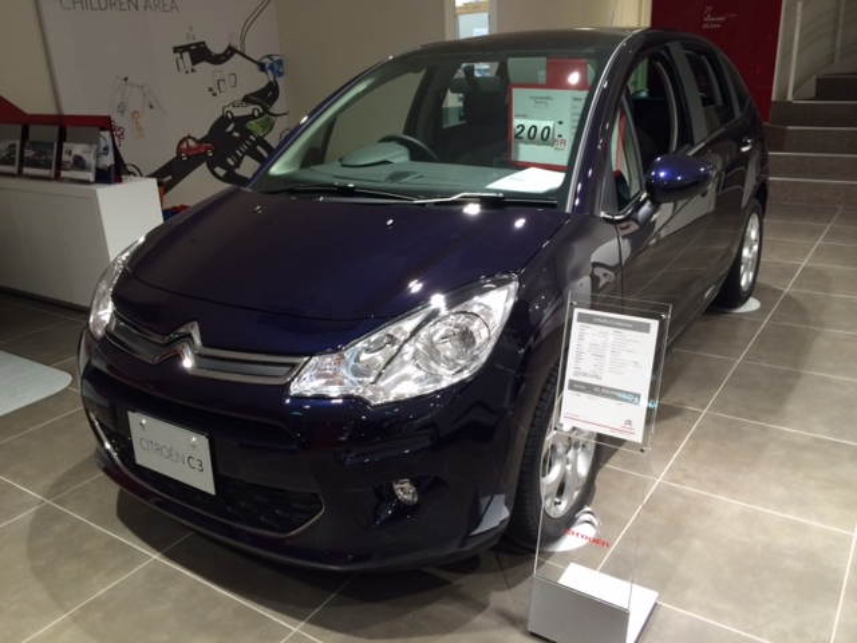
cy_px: 322
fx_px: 743
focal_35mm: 30
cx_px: 428
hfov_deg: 60.0
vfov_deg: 46.8
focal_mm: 4.12
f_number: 2.2
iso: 100
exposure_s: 1/30
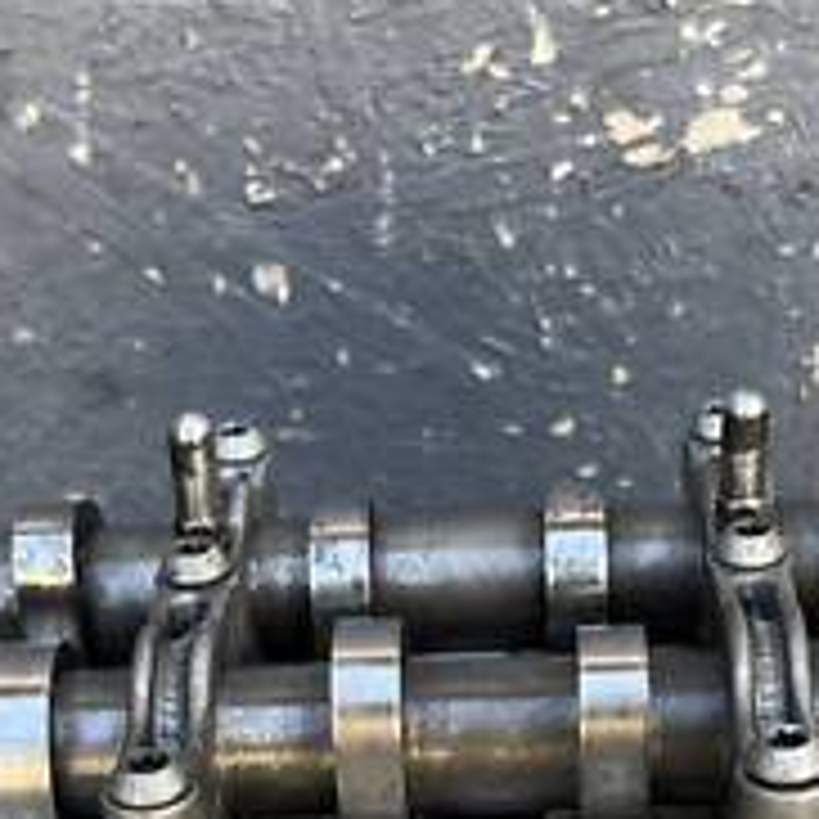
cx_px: 459
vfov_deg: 20.4
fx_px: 2168
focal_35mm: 81
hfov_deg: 21.4
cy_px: 914
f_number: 1.6
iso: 40
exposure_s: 1/122
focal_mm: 5.1
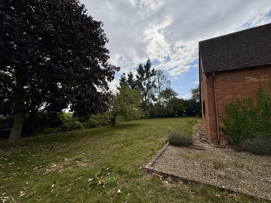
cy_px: 102
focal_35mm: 14
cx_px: 136
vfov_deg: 85.7
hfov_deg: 102.1
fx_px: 110
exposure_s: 1/4630
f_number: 2.2
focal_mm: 2.22
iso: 50
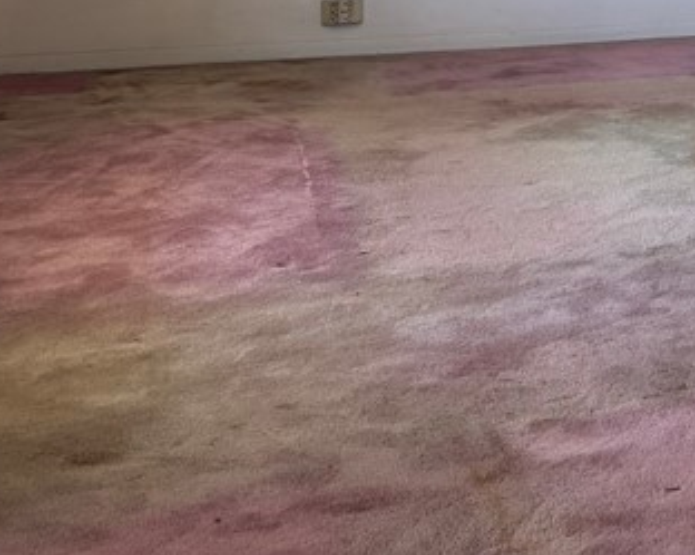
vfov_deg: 18.2
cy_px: -223
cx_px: 1107
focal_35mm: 77
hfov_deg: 20.4
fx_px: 1582
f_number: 1.78
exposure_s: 1/120
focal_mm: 6.76
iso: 100
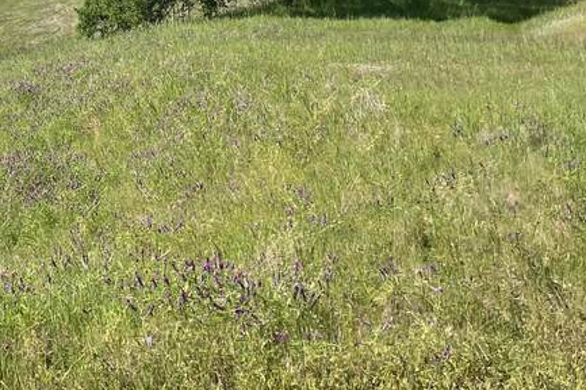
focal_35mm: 80
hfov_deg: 23.3
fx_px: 1301
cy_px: -49
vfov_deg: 16.5
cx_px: -107
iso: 50
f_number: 1.6
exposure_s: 1/3745
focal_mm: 5.1
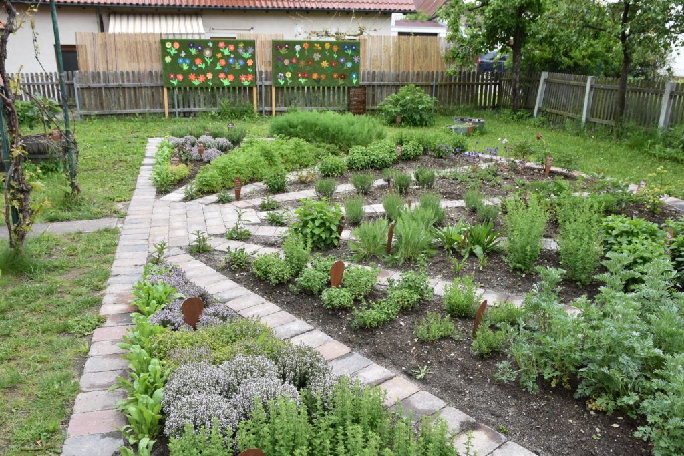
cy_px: 228
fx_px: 627
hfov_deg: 57.2
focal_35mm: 33
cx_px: 342
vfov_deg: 40.0
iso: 800
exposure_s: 1/500
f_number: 8
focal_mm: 22
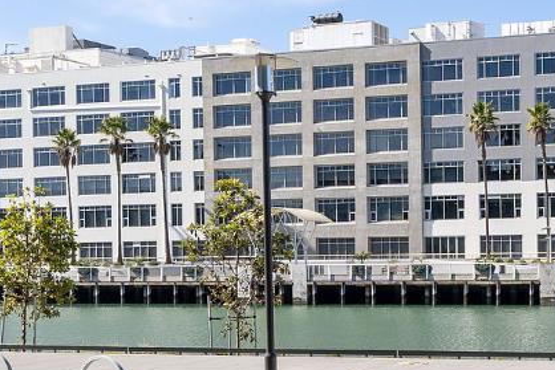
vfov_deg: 21.7
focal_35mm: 61
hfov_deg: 30.0
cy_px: 22
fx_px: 941
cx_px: 587
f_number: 9
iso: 100
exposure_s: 1/200
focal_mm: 17
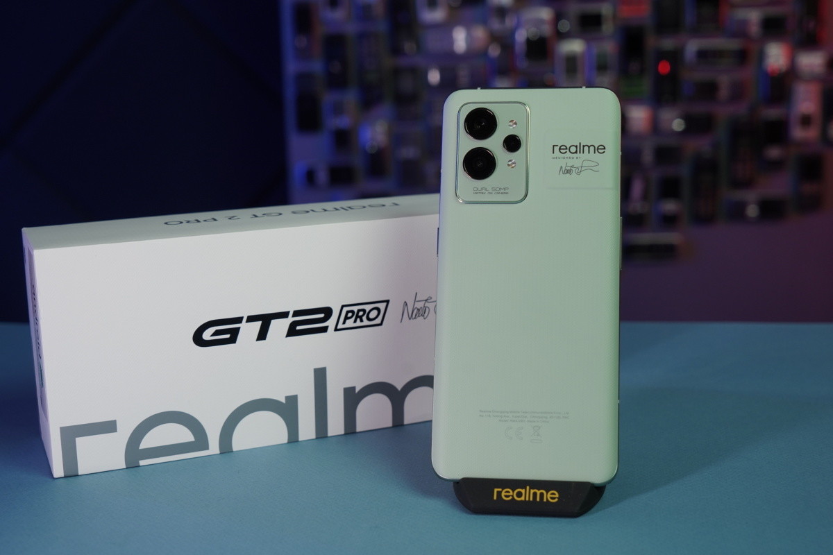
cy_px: 278
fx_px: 1087
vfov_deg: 28.6
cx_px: 416
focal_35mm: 47
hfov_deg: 41.9
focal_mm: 47
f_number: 6.3
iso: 640
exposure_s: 1/160
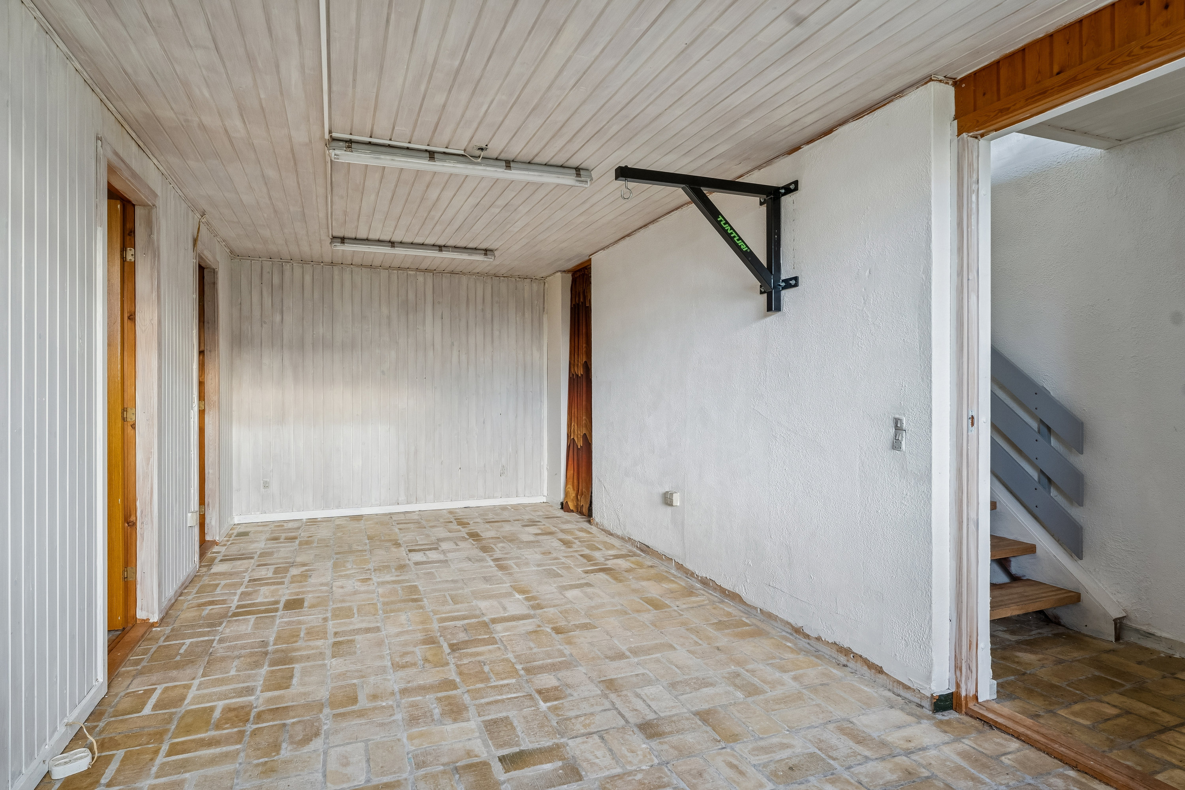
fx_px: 629
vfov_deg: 64.3
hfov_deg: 86.6
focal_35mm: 19
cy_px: 395
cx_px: 592
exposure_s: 1/25
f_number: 7.1
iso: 1000
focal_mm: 19.1
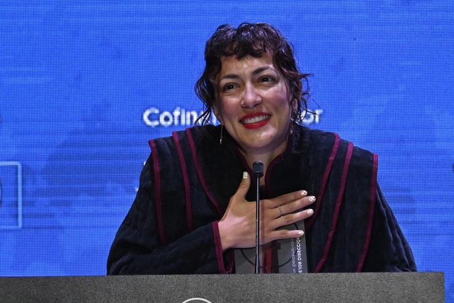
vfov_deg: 3.1
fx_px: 5512
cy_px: 224
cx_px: 119
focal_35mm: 437
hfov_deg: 4.7
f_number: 6.3
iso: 2000
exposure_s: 1/250
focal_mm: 135
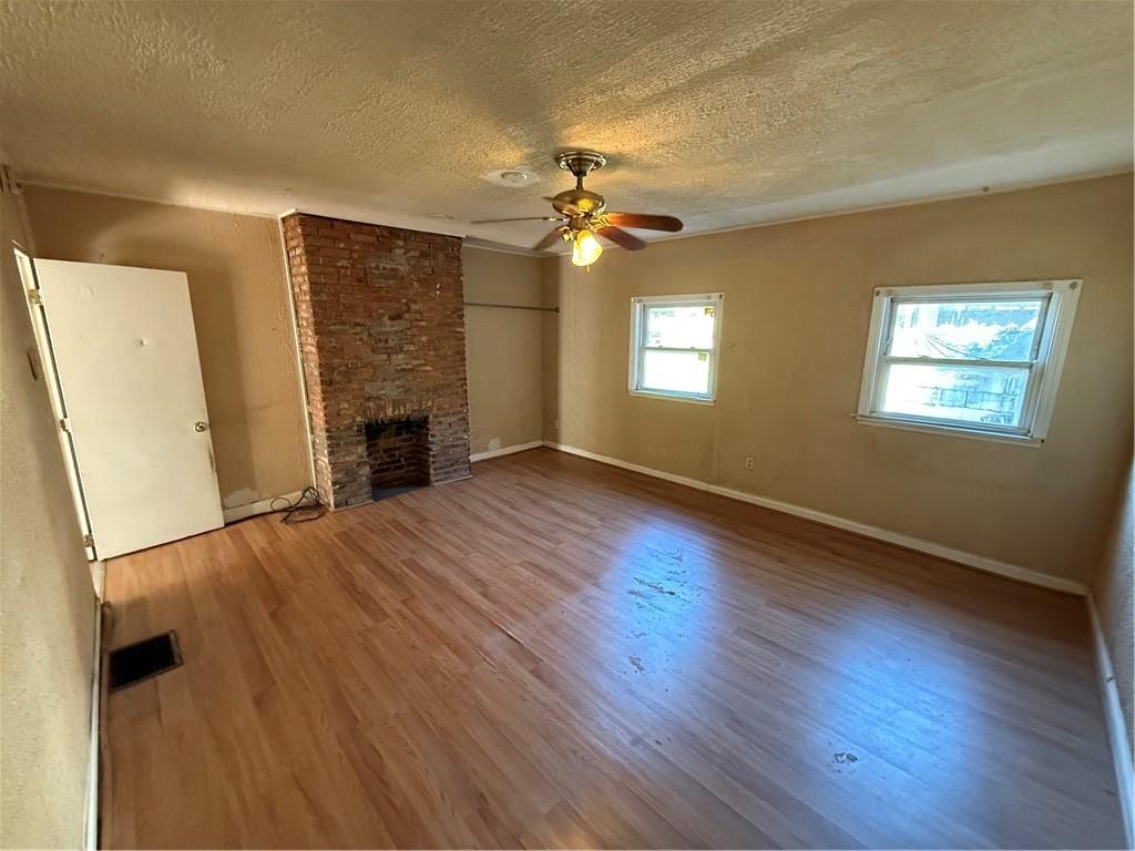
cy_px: 426
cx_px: 568
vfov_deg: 85.7
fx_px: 459
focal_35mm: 14
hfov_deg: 102.1
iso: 800
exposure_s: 1/60
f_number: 2.2
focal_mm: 2.22
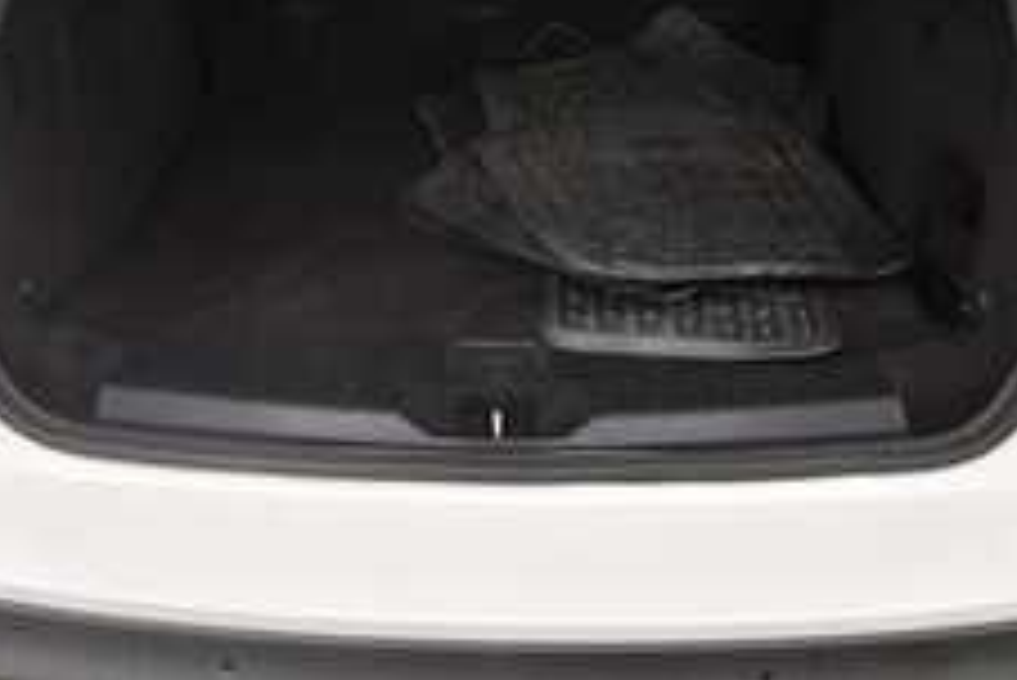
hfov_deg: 49.5
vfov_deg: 32.7
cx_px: 482
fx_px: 1102
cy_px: 83
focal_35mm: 39
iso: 900
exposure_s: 1/125
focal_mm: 15
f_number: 5.3
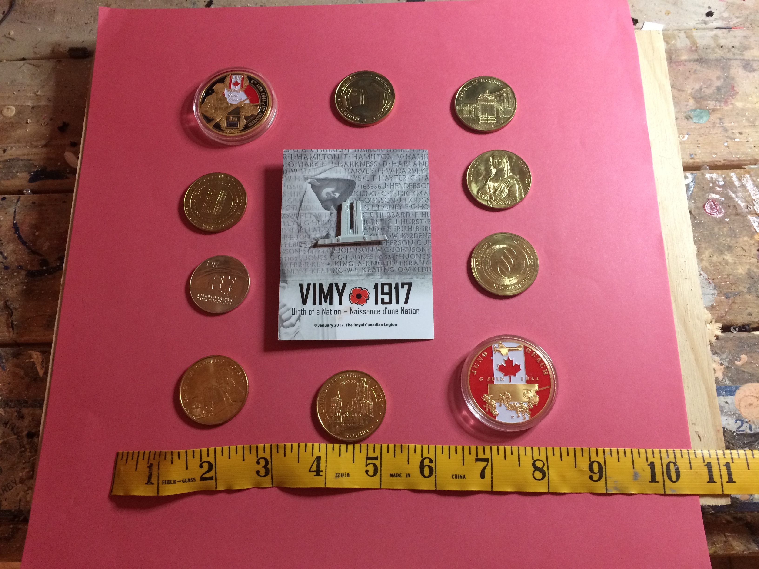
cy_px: 284
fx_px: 636
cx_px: 380
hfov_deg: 61.7
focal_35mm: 29
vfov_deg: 48.2
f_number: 2.2
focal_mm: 4.15
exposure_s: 1/30
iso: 200
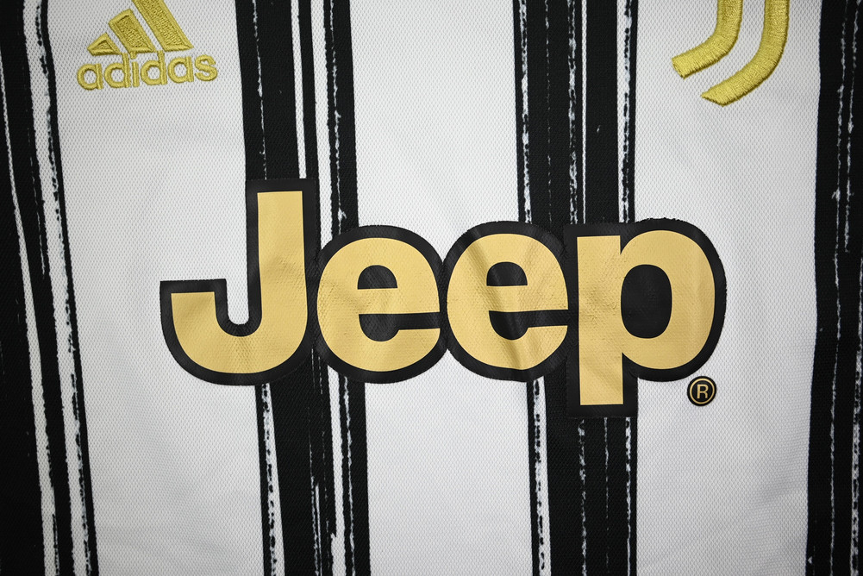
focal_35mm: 32
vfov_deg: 41.7
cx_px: 432
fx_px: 755
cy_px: 288
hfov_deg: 59.5
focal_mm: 31.5
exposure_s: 1/125
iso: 200
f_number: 4.8
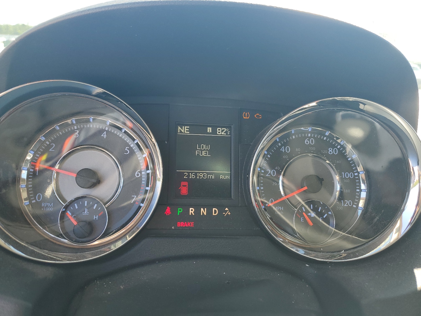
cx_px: 210
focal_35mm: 26
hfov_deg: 67.3
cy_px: 158
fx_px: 316
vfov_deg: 53.1
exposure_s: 1/286
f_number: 1.5
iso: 50
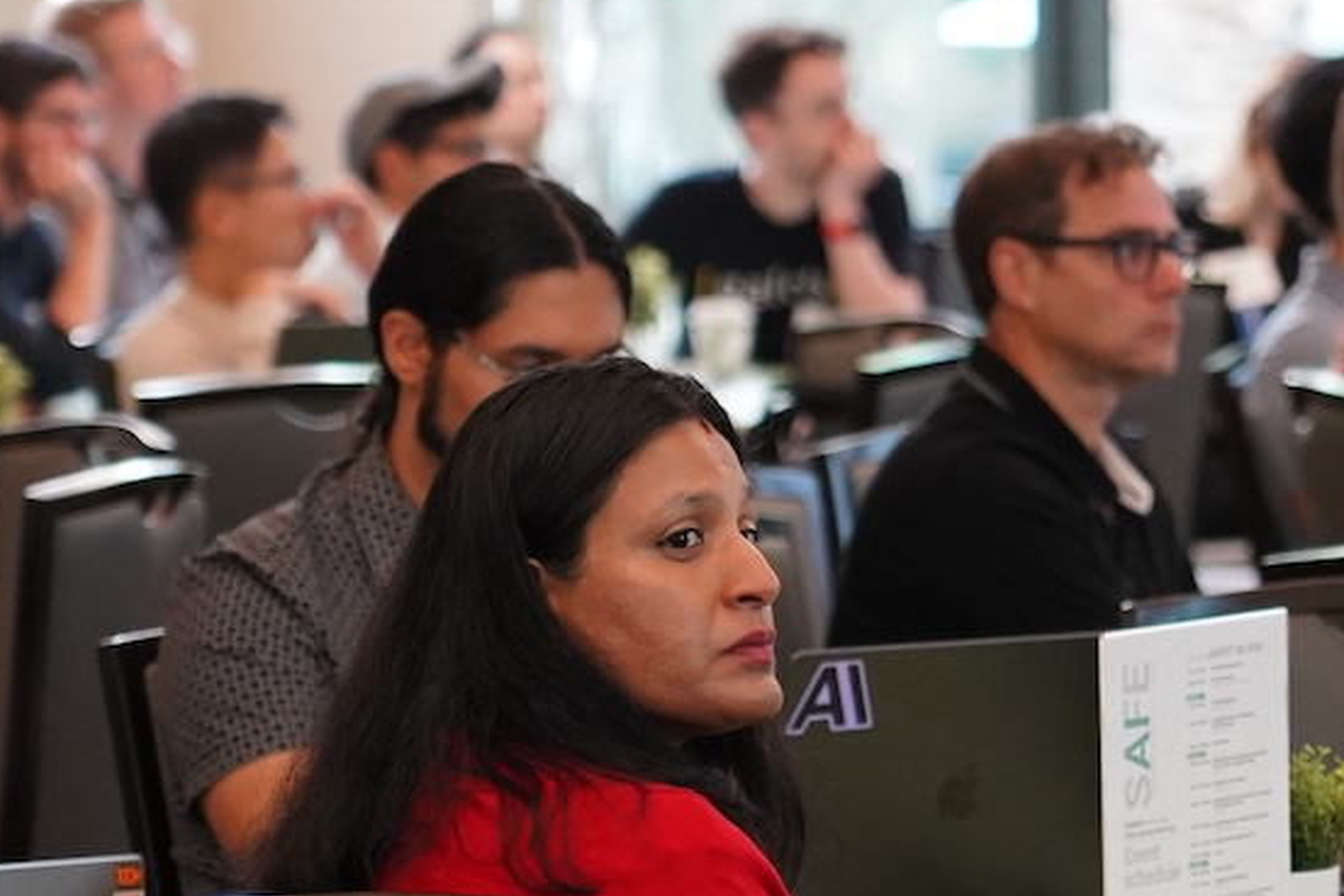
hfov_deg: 6.3
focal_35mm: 326
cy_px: 284
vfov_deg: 4.2
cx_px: 901
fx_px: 12170
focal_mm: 105
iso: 3200
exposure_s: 1/125
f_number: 4
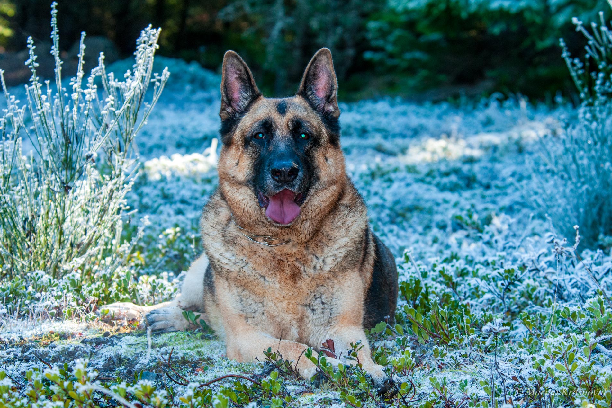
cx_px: 308
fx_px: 2440
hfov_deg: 14.3
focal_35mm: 144
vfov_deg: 9.6
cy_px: 204
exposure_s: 1/125
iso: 400
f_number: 7.1
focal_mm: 95
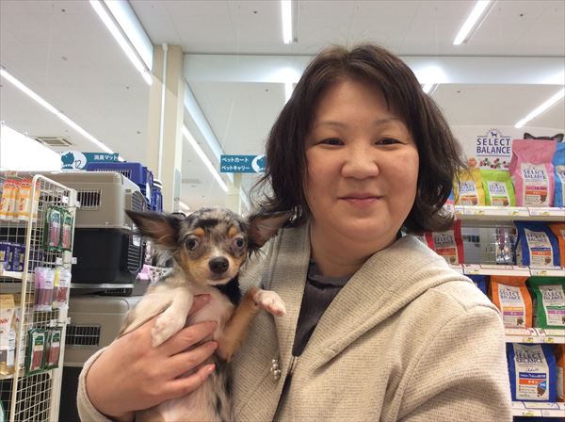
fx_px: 521
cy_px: 211
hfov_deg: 56.9
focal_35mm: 32
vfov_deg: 44.0
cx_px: 282
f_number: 2.4
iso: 64
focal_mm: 3.3
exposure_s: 1/24
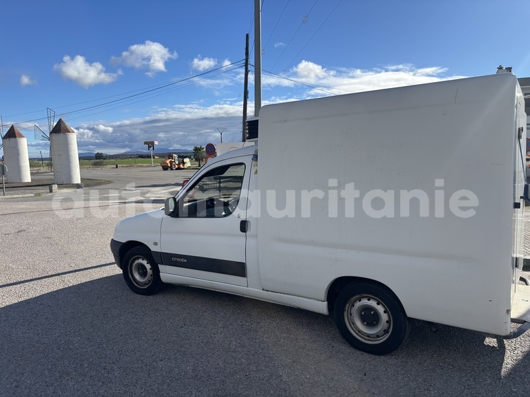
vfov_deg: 53.1
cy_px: 198
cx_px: 265
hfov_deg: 67.3
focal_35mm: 26
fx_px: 398
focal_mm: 5.96
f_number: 1.6
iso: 50
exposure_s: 1/4082
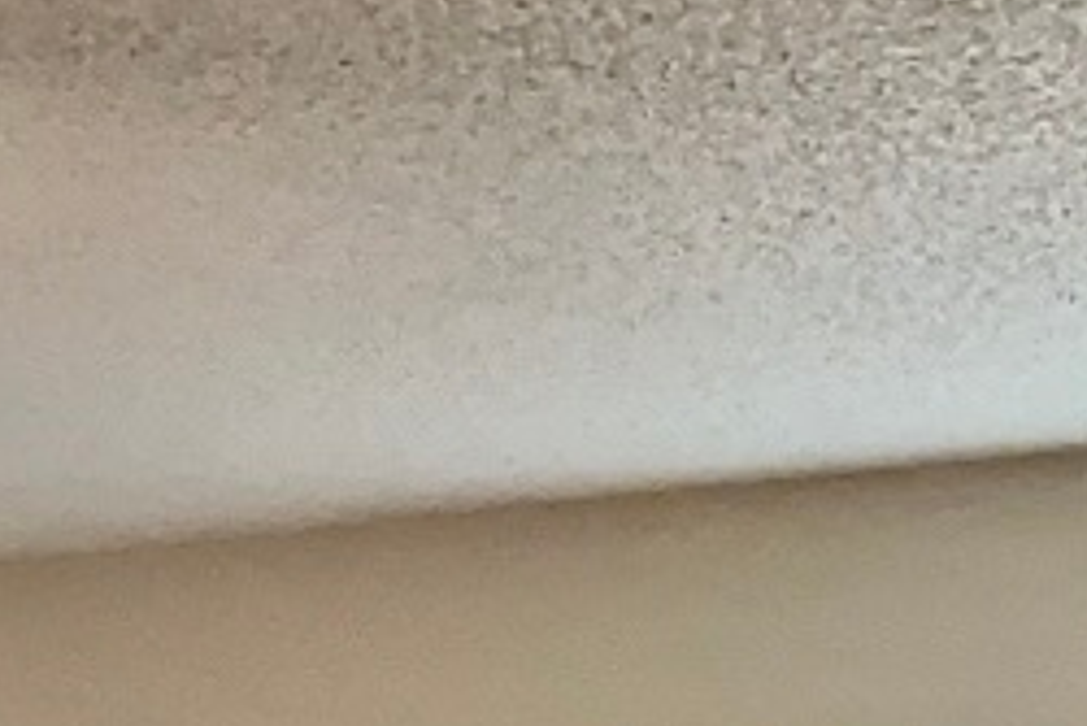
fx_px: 3474
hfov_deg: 14.9
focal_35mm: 115
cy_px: 1626
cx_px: -1017
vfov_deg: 10.6
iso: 50
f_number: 1.8
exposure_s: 1/100
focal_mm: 3
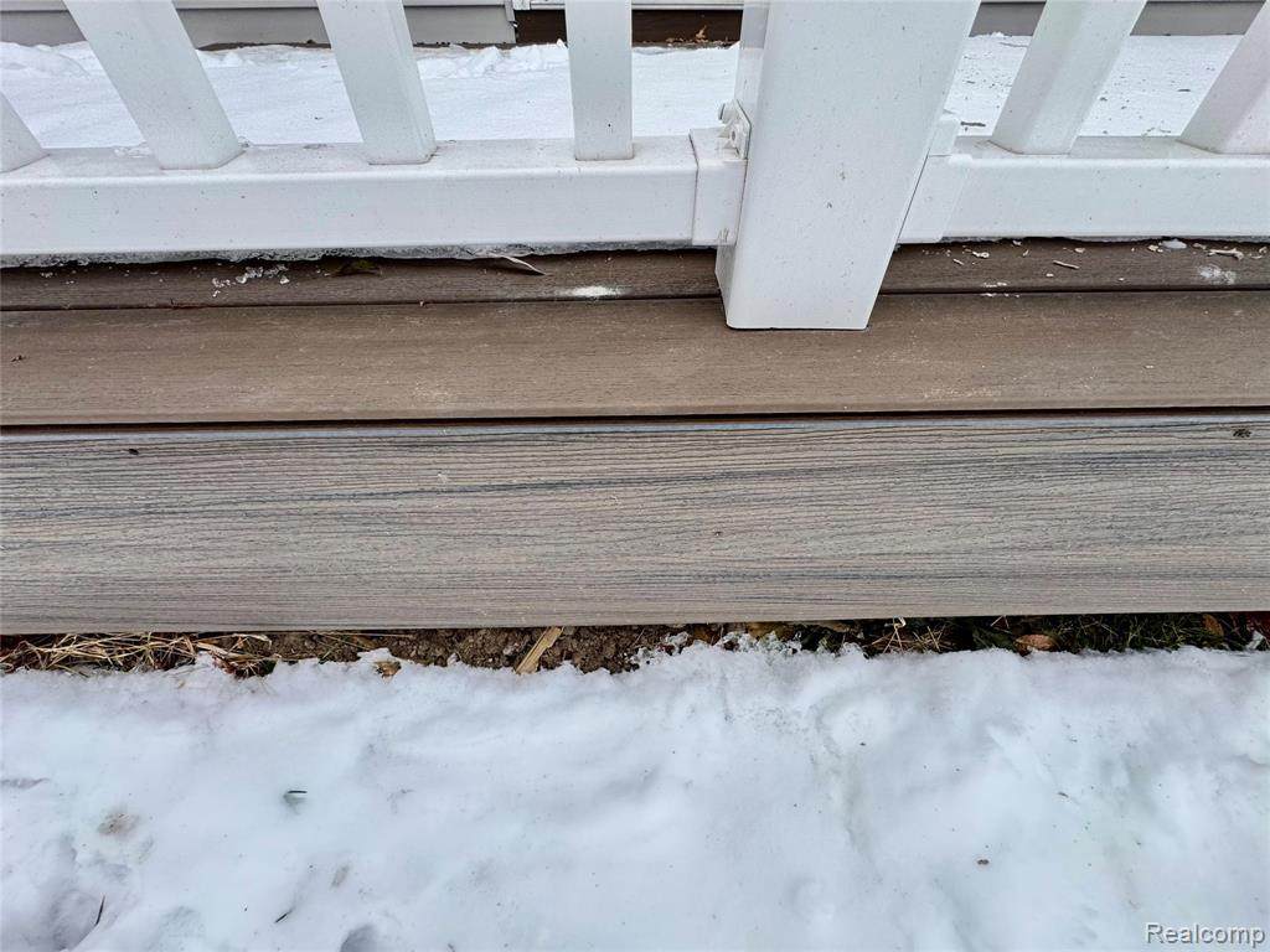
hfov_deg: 102.1
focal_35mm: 14
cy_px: 476
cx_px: 635
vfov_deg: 85.7
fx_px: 514
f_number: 2.2
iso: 64
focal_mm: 2.22
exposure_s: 1/99
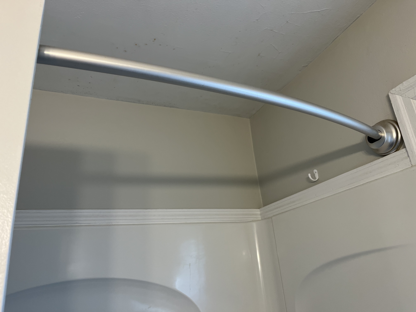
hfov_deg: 67.3
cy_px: 156
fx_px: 312
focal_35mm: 26
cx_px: 208
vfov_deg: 53.1
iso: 80
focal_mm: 5.1
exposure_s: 1/121
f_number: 1.6
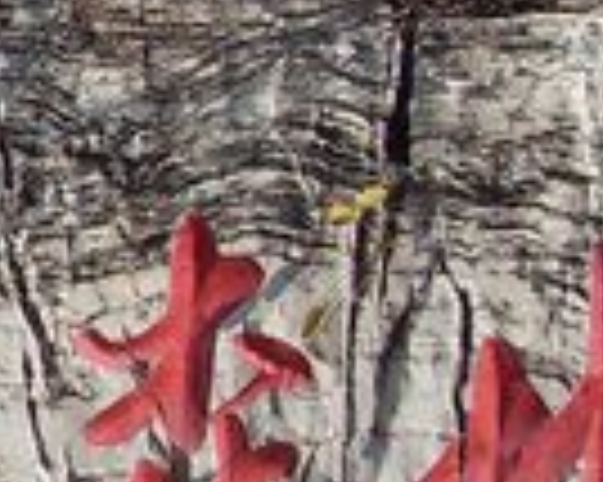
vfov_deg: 6.7
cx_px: 81
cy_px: 345
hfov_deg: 8.4
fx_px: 4084
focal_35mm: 229
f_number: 7
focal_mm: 6.3
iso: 80
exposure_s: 1/350
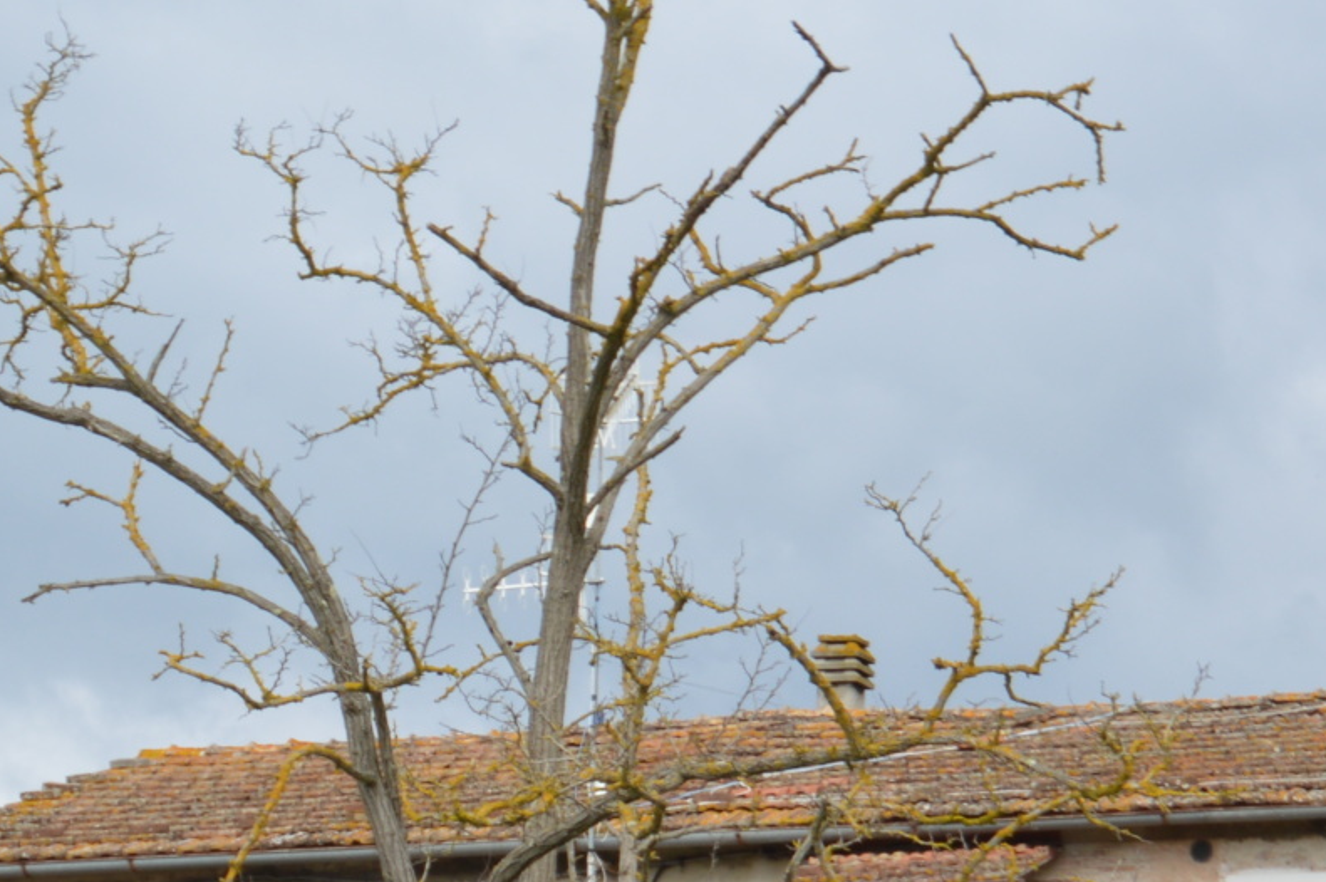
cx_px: 895
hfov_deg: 29.5
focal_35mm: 68
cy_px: 1253
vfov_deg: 18.2
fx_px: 2503
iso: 100
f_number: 6.3
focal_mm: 14
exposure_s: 1/160
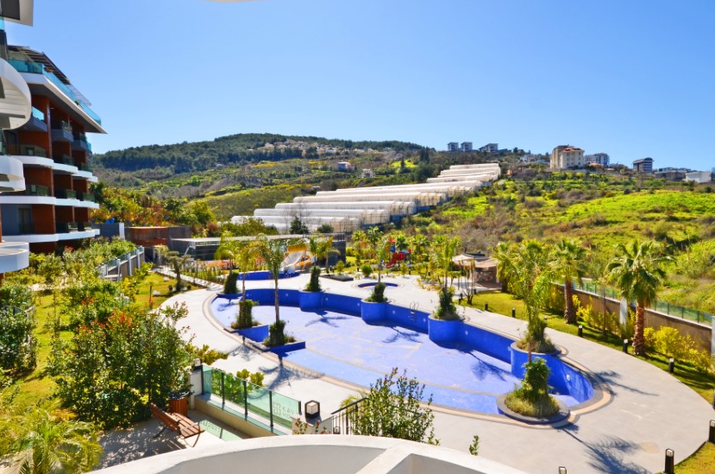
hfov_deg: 81.0
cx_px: 401
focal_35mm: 21
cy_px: 232
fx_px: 416
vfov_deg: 59.3
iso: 100
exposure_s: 1/250
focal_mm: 10
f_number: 9
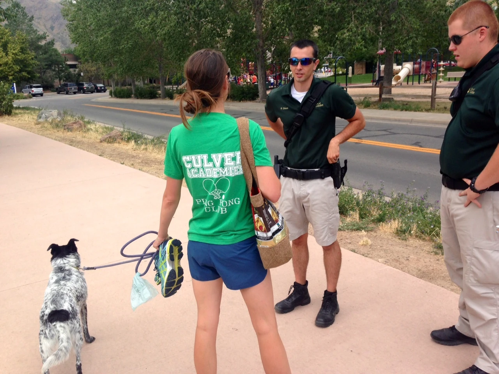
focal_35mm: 33
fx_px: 476
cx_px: 250
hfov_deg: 55.4
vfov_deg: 42.9
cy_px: 187
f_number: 2.4
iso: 50
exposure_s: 1/480
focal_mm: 4.12
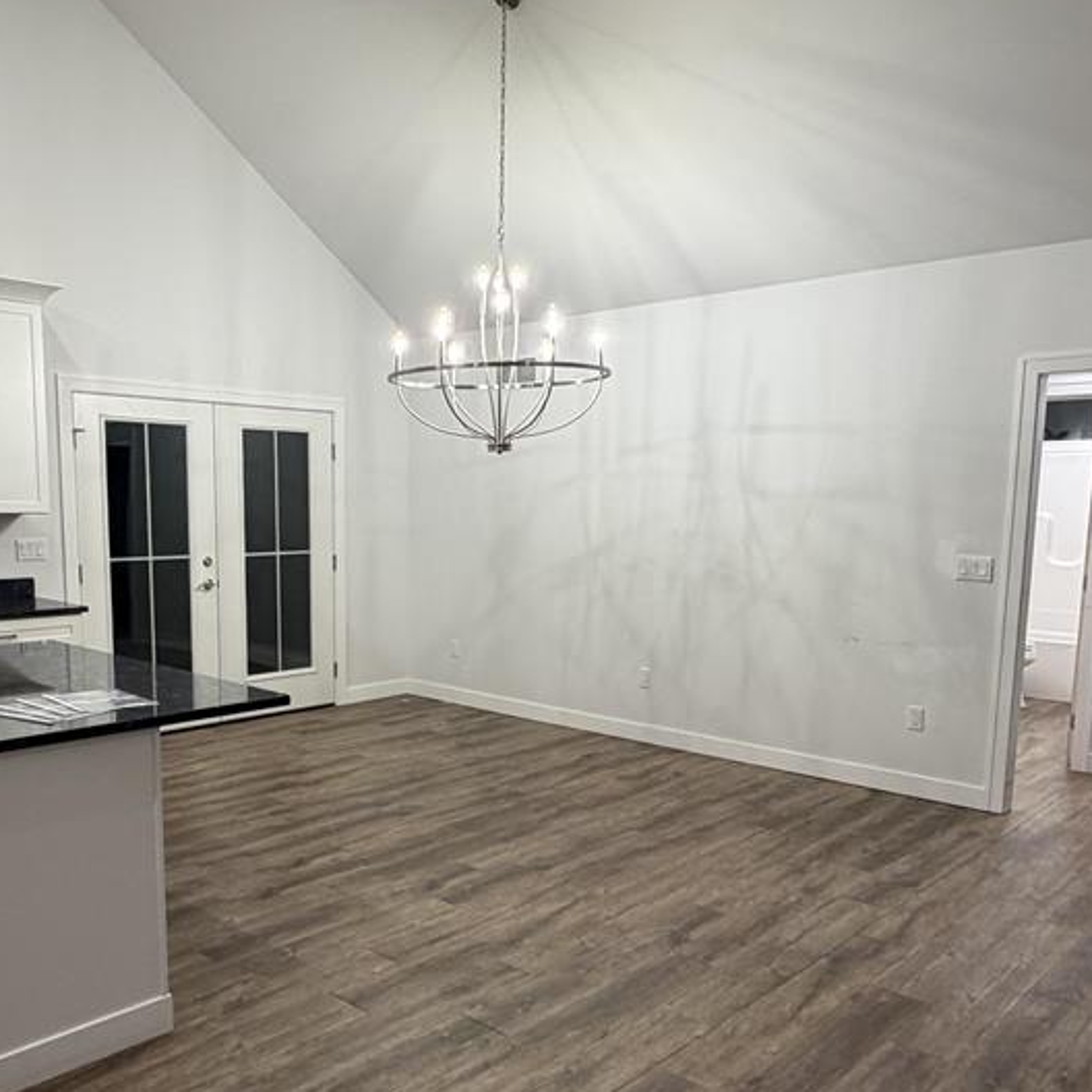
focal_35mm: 30
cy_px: 638
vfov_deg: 53.8
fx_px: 1071
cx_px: 455
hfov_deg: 53.8
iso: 200
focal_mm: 2.22
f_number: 2.2
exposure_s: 1/60
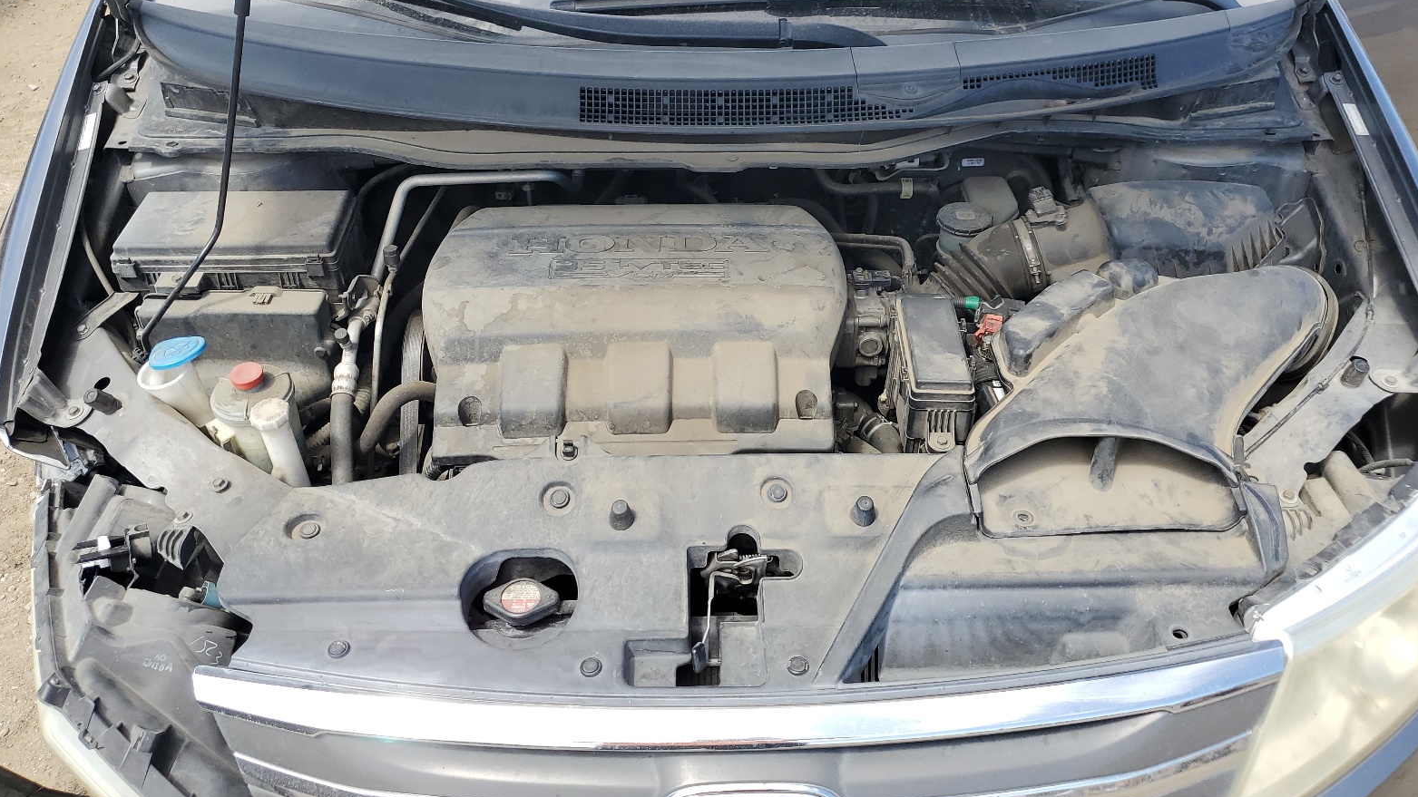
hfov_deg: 66.1
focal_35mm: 29
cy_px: 293
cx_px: 709
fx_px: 1090
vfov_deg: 39.9
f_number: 1.5
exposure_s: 1/1000
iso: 50
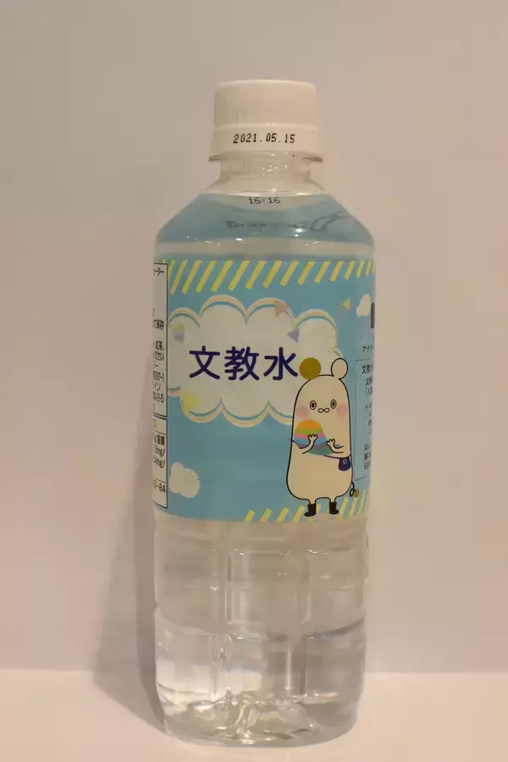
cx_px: 254
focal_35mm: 52
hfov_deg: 25.8
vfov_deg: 37.9
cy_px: 381
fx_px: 1111
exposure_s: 1/200
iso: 1000
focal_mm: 35
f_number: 7.1
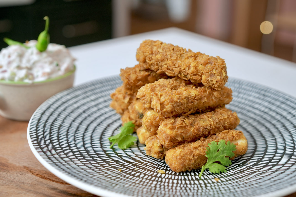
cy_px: 98
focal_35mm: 55
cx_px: 148
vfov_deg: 24.6
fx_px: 452
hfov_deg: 36.2
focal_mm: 55
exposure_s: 1/100
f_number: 4
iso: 500
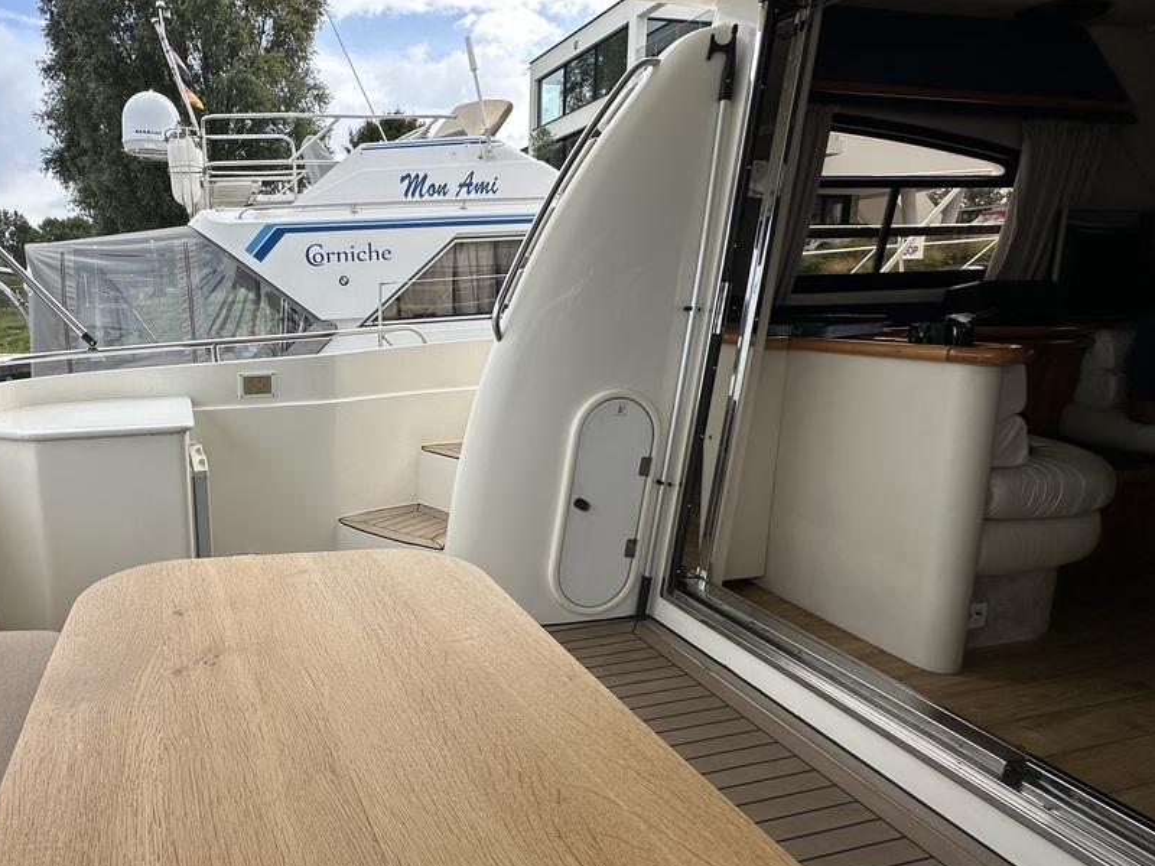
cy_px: 416
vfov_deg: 63.4
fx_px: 701
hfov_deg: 75.2
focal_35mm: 21
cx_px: 341
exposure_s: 1/917
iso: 40
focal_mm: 2.22
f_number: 2.2
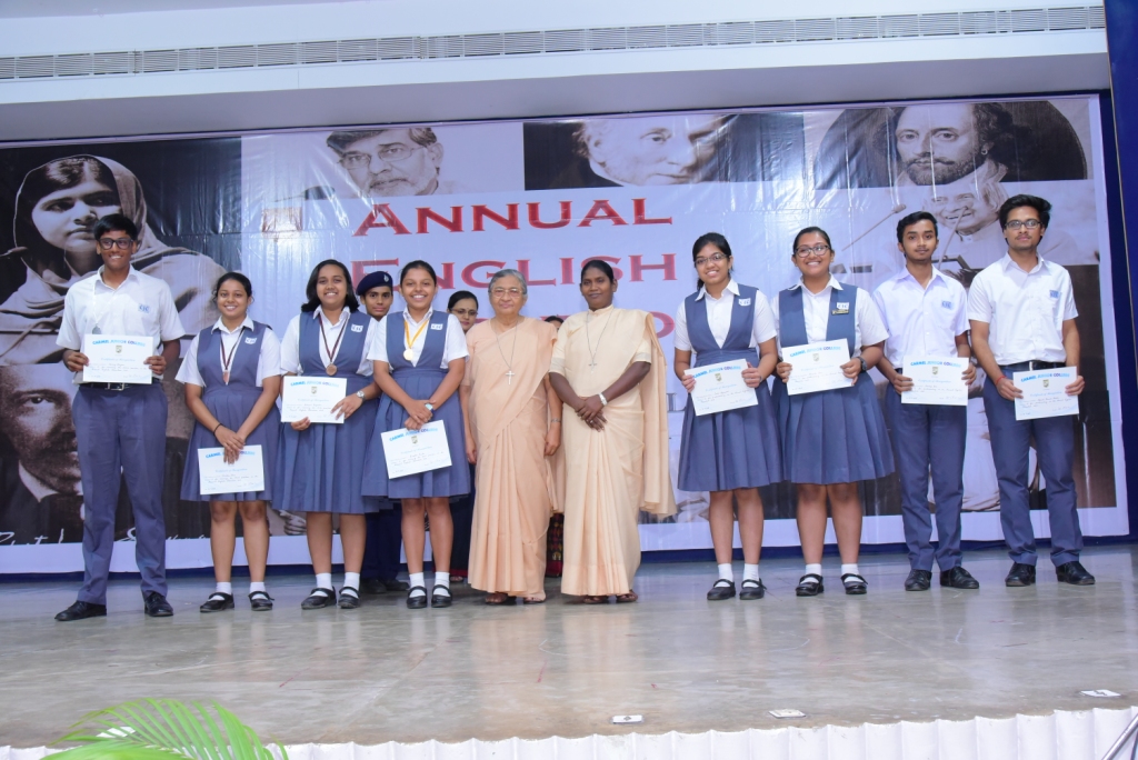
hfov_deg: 50.7
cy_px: 380
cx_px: 569
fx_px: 1202
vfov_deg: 35.1
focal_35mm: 38
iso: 4000
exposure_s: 1/125
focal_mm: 38
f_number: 8
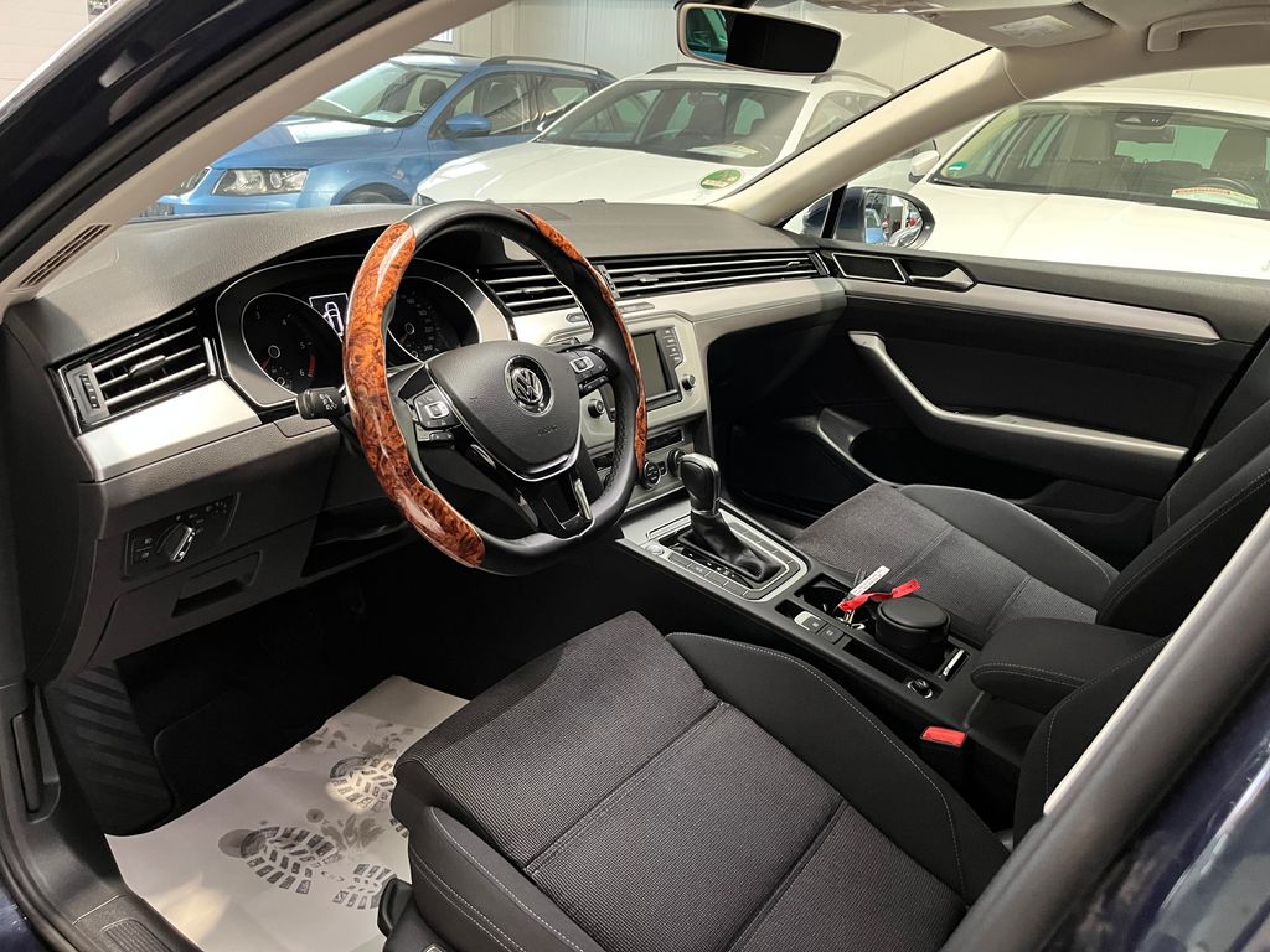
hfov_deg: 67.3
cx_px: 635
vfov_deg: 53.1
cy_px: 476
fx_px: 954
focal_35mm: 26
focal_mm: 5.1
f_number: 1.6
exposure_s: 1/34
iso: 500
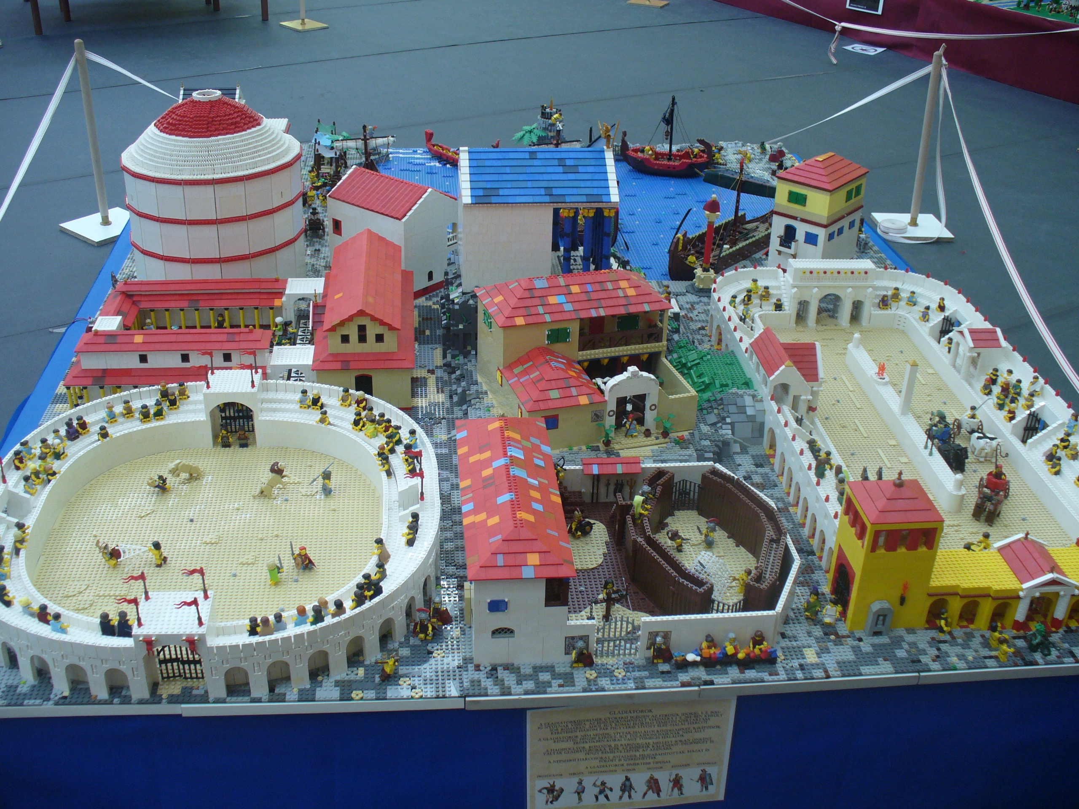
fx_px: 1153
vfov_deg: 38.7
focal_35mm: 37
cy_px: 404
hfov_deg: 50.1
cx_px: 540
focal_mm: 6.1
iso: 100
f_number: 2.8
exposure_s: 1/50
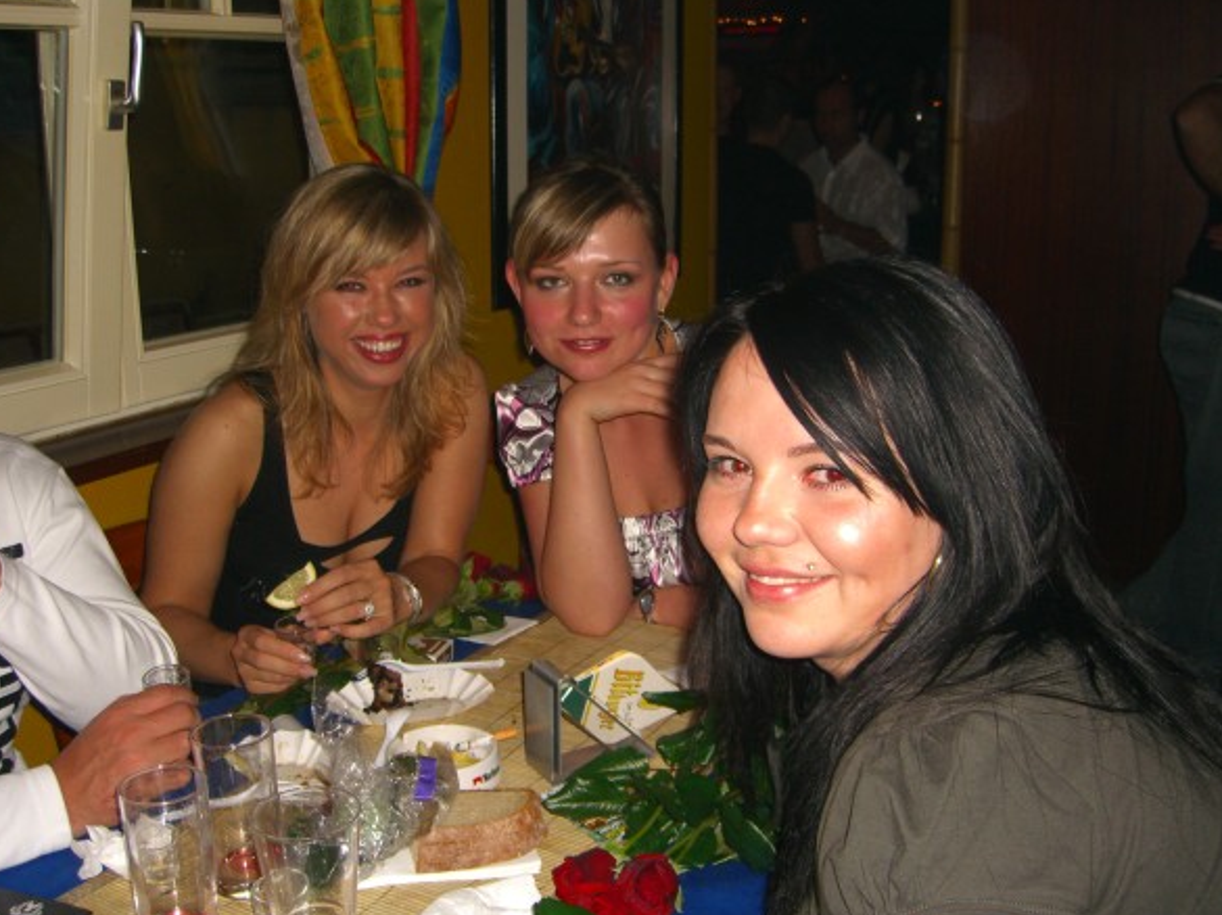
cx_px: 600
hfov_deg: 47.9
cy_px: 460
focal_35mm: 39
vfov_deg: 36.8
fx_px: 1376
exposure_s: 1/60
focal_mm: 7.9
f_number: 2.8
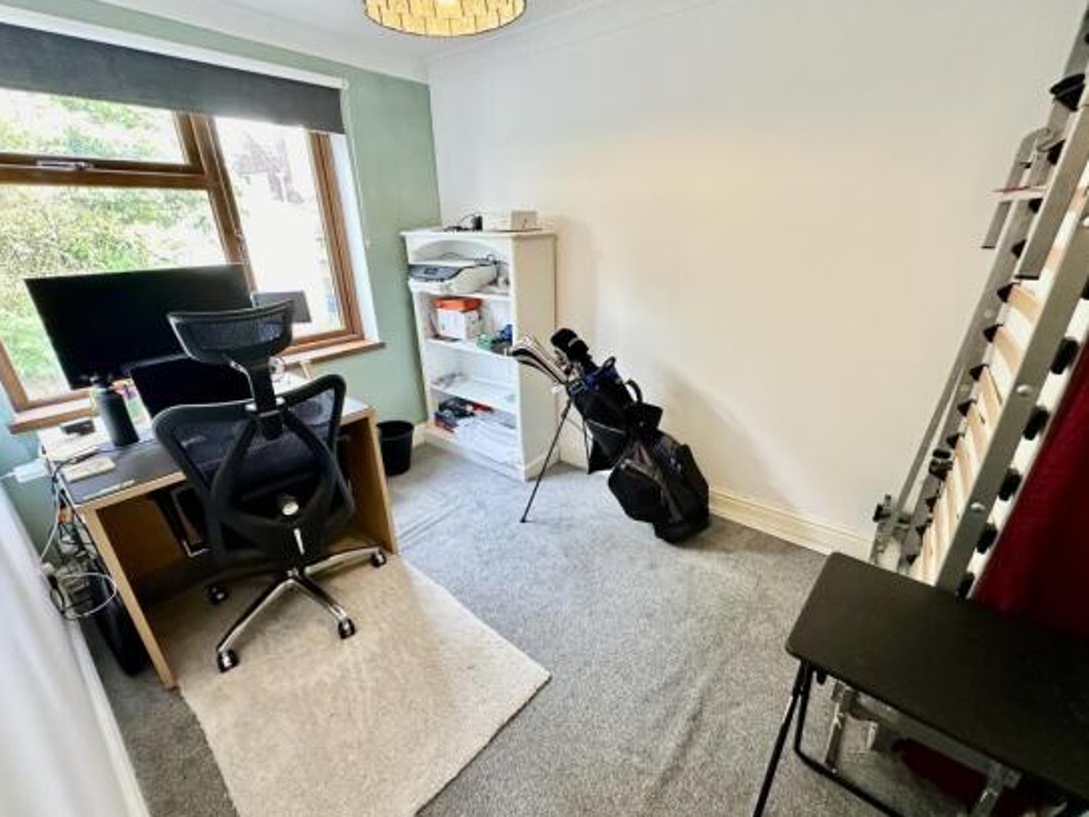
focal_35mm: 15
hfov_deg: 98.2
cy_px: 416
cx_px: 546
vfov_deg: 81.7
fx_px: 472
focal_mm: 2.22
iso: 200
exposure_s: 1/50
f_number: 2.2
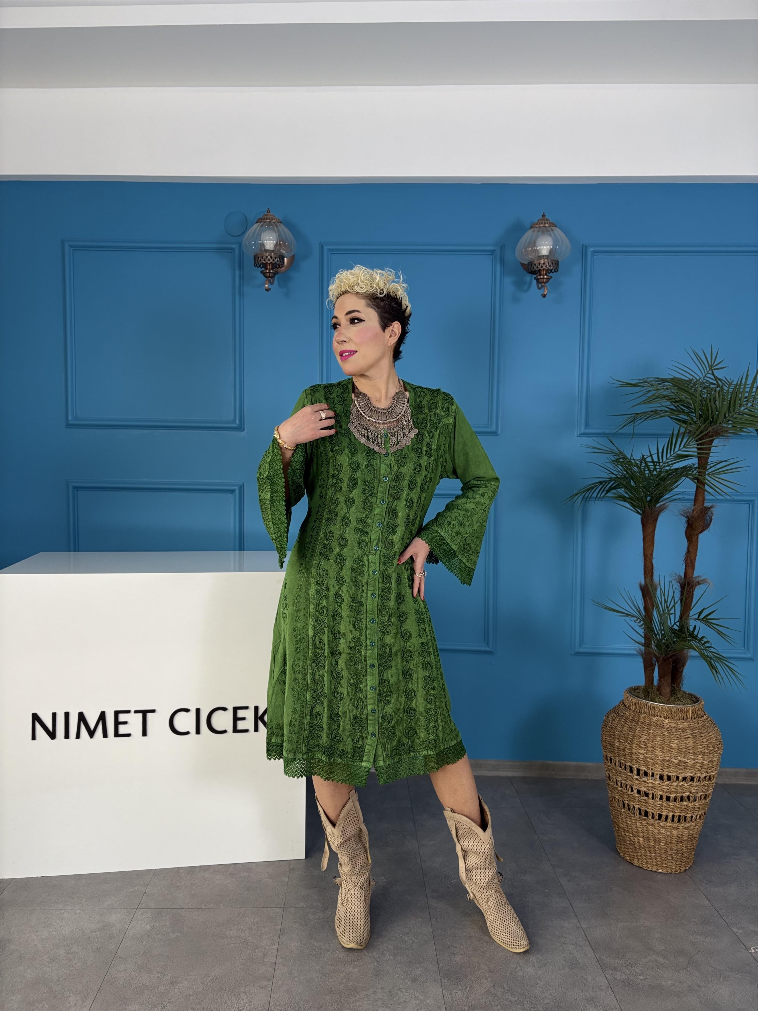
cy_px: 506
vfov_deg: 67.3
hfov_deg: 53.1
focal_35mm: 26
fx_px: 759
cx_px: 379
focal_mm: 5.96
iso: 125
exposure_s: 1/61
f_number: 1.6
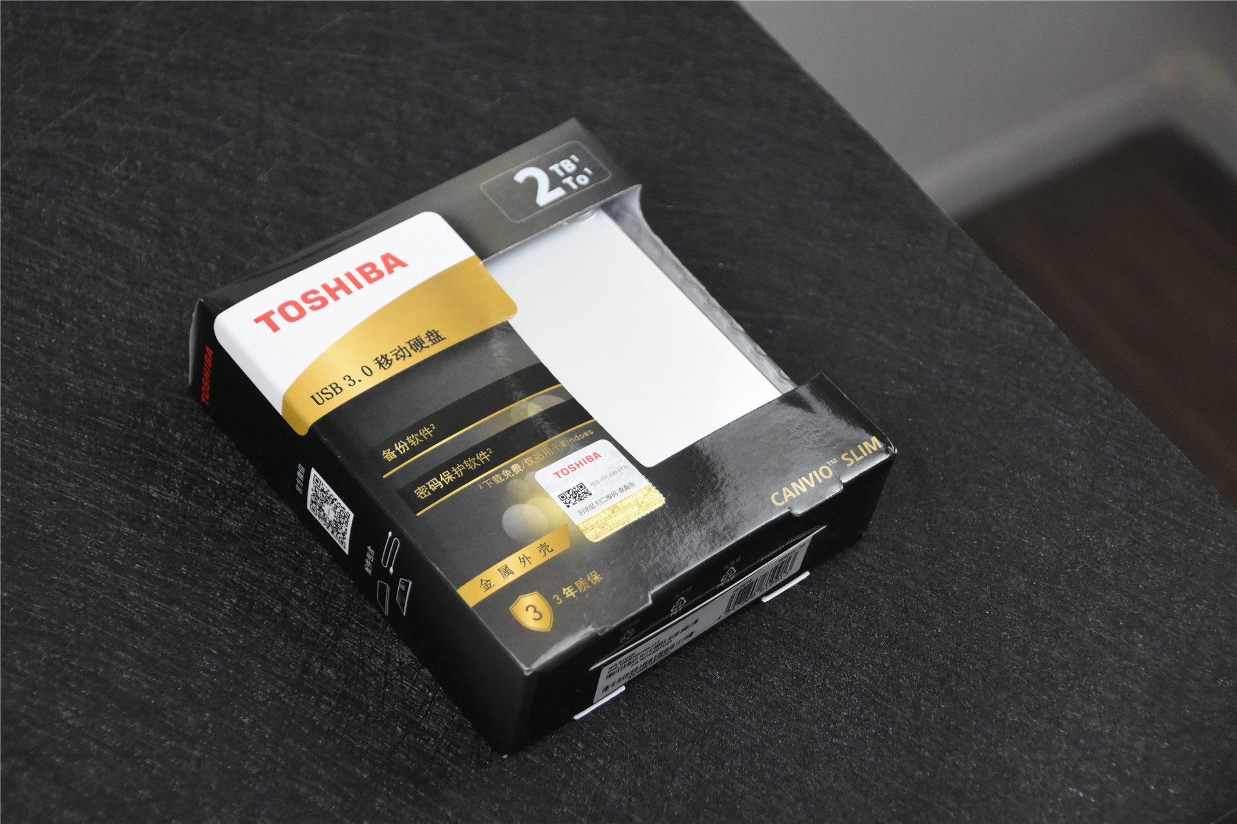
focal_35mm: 78
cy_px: 412
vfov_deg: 17.5
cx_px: 618
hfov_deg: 26.0
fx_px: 2680
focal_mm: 52
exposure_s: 1/250
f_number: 5
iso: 4000
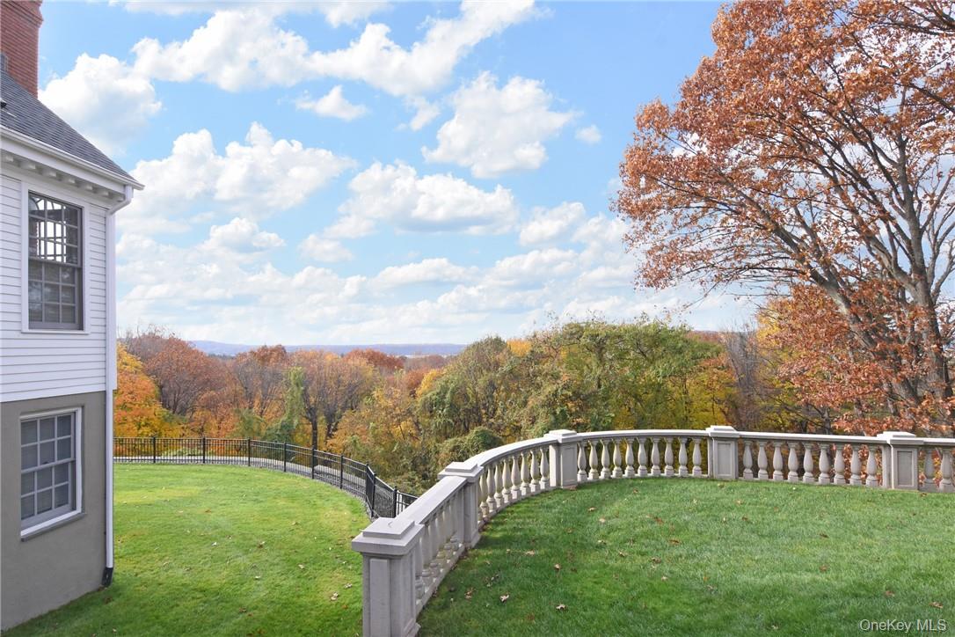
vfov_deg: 67.4
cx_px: 478
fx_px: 477
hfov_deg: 90.0
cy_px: 318
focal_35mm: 18
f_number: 13
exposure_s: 1/250
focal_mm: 12
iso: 800
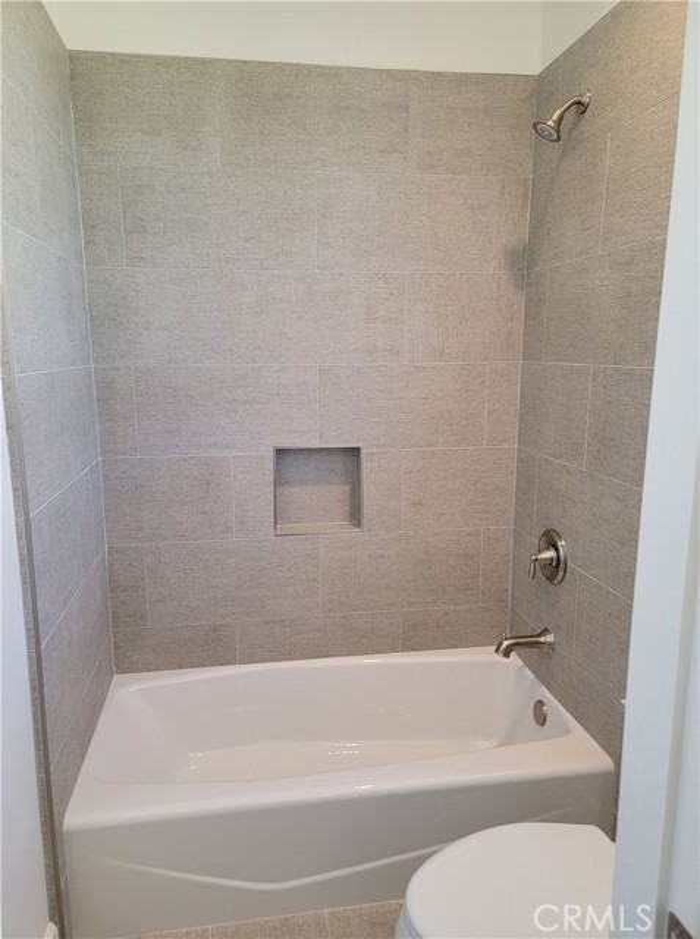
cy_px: 470
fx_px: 650
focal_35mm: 24
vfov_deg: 71.7
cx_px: 350
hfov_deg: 56.6
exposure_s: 1/120
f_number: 1.8
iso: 200
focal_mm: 6.7
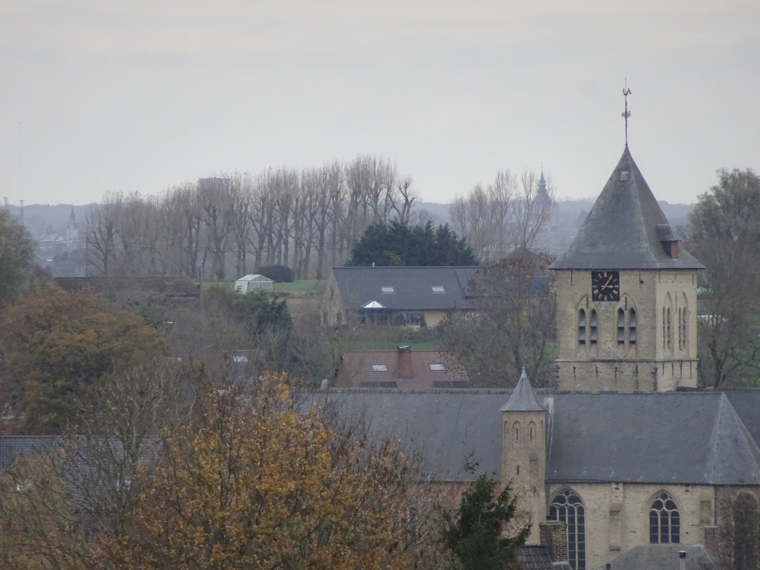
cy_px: 285
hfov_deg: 3.8
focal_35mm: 528
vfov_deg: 2.8
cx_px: 380
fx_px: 11592
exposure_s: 1/250
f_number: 6.3
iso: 800
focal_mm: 90.16
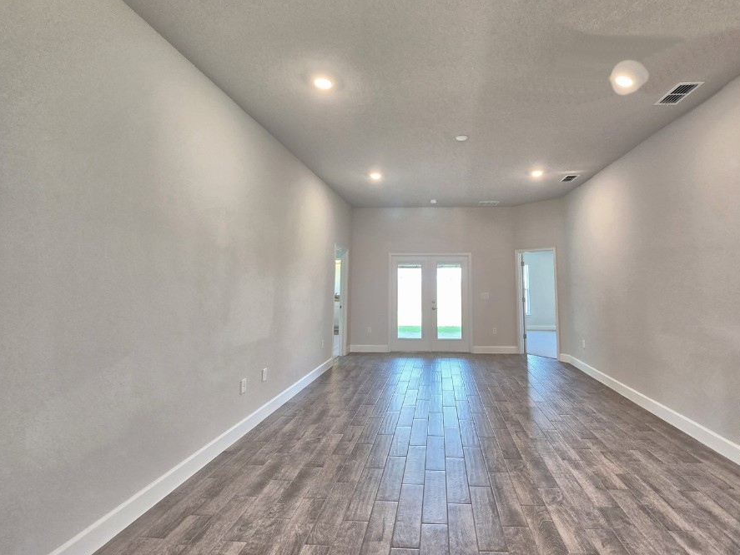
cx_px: 418
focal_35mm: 15
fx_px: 321
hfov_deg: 97.6
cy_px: 249
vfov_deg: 81.5
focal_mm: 2.2
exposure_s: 1/60
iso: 125
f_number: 2.2
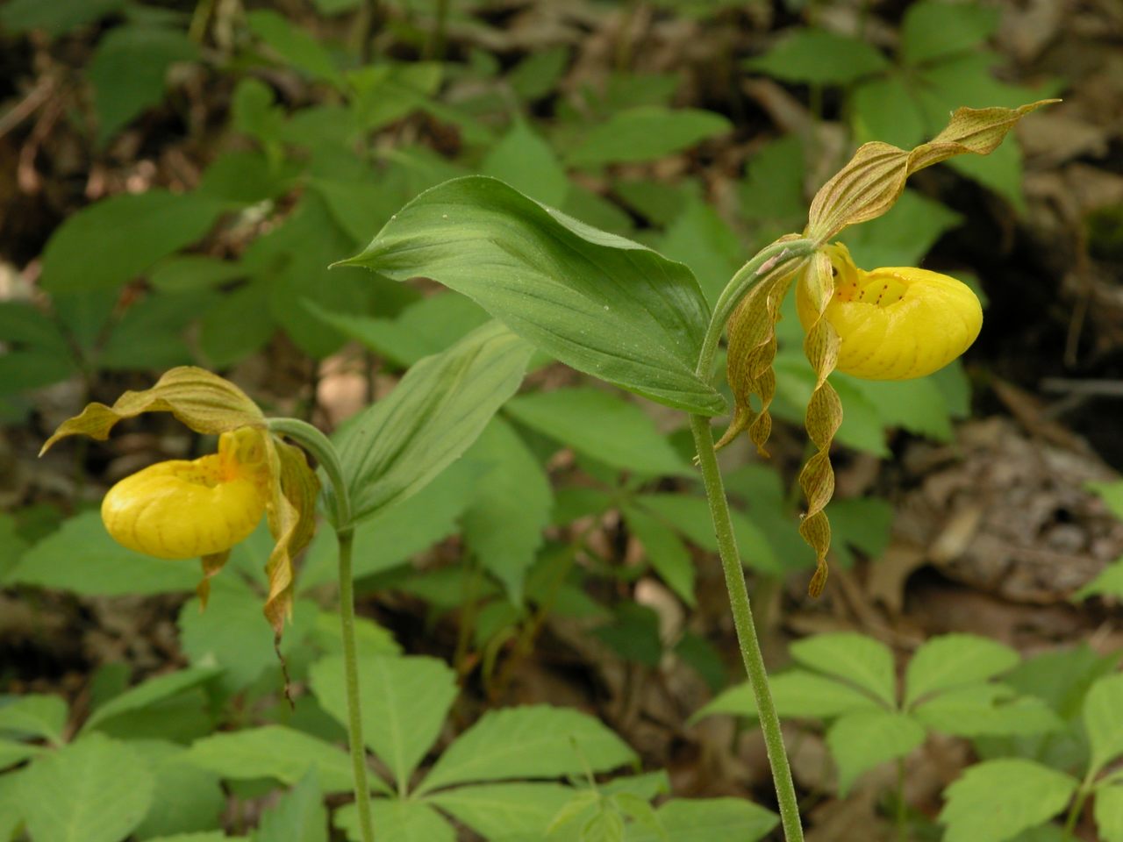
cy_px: 421
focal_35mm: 242
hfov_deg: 8.2
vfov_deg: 6.1
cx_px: 562
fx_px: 7851
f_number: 7.4
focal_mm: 61.5
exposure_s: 1/3.7
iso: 133
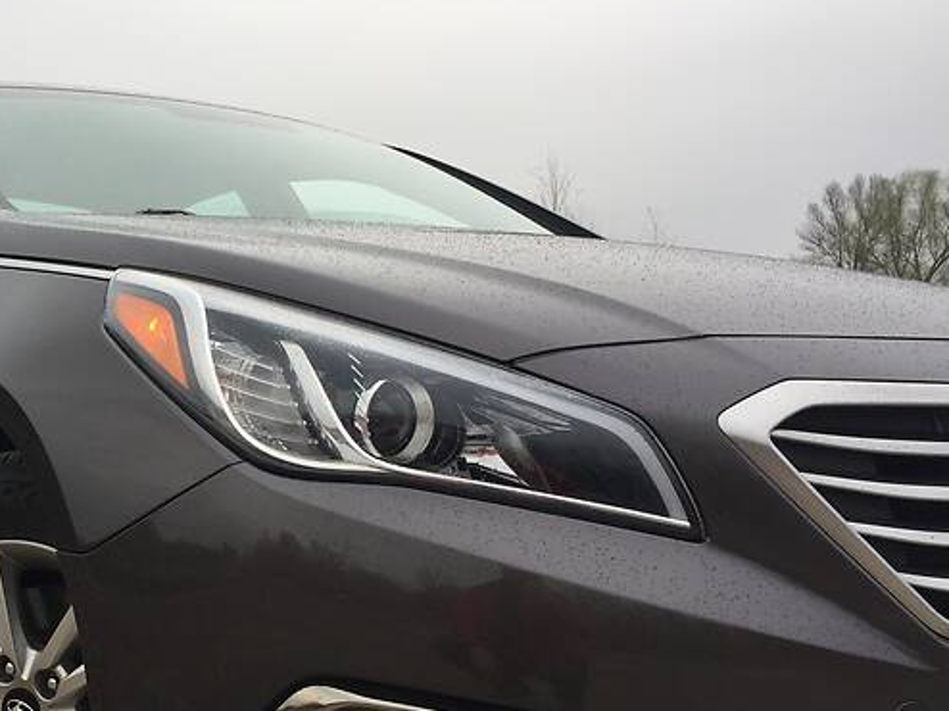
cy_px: 457
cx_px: 196
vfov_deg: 30.7
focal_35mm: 47
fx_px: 1288
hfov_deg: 39.0
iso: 32
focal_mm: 4.2
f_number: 2.2
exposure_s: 1/213
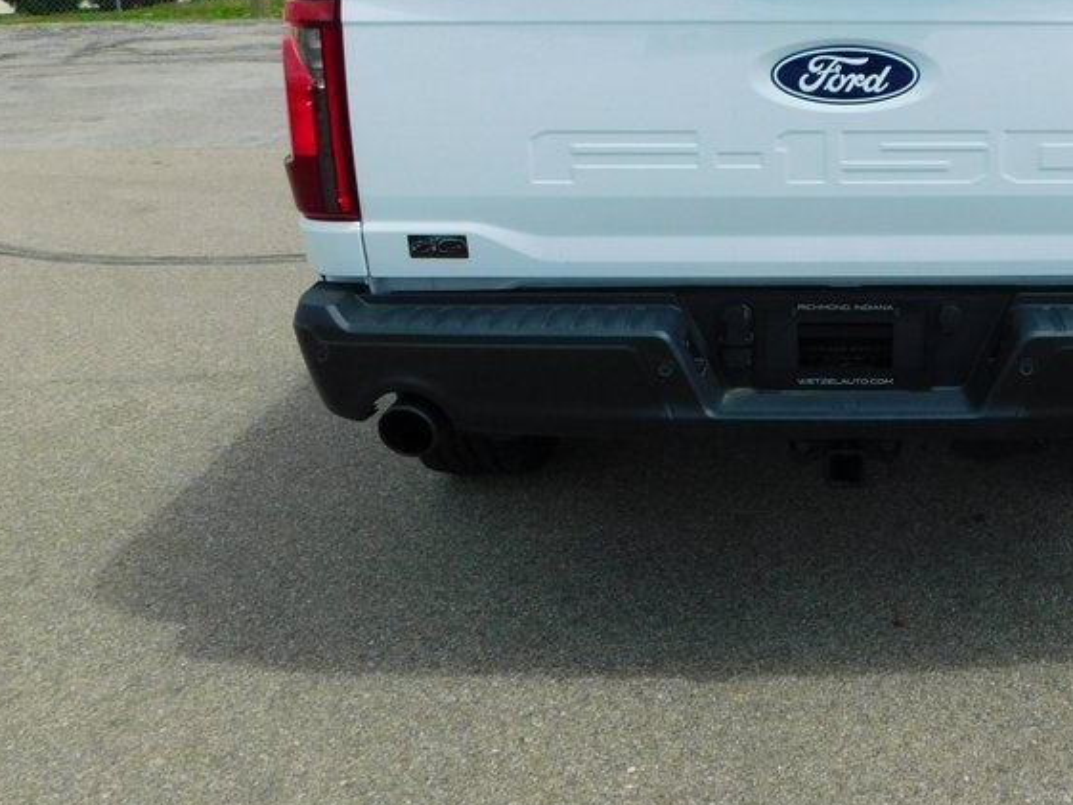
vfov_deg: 33.8
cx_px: 878
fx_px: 1302
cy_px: 218
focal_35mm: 42
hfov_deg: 42.5
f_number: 6
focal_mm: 4
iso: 125
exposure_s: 1/500
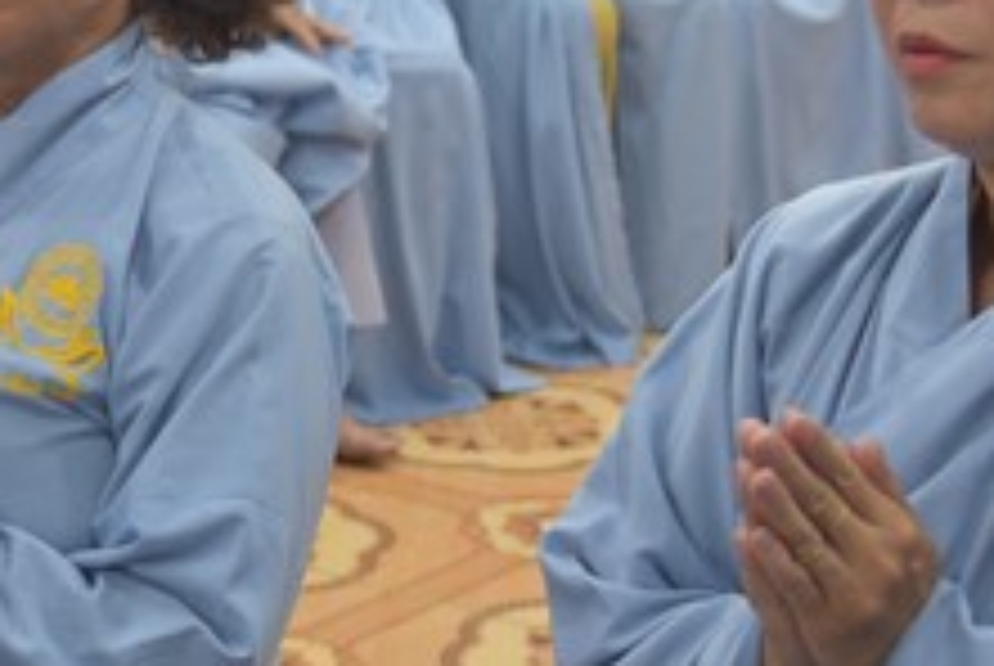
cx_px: 238
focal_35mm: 112
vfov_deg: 12.2
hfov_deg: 18.1
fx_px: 3097
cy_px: 126
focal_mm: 40
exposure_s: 1/60
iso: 900
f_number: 4
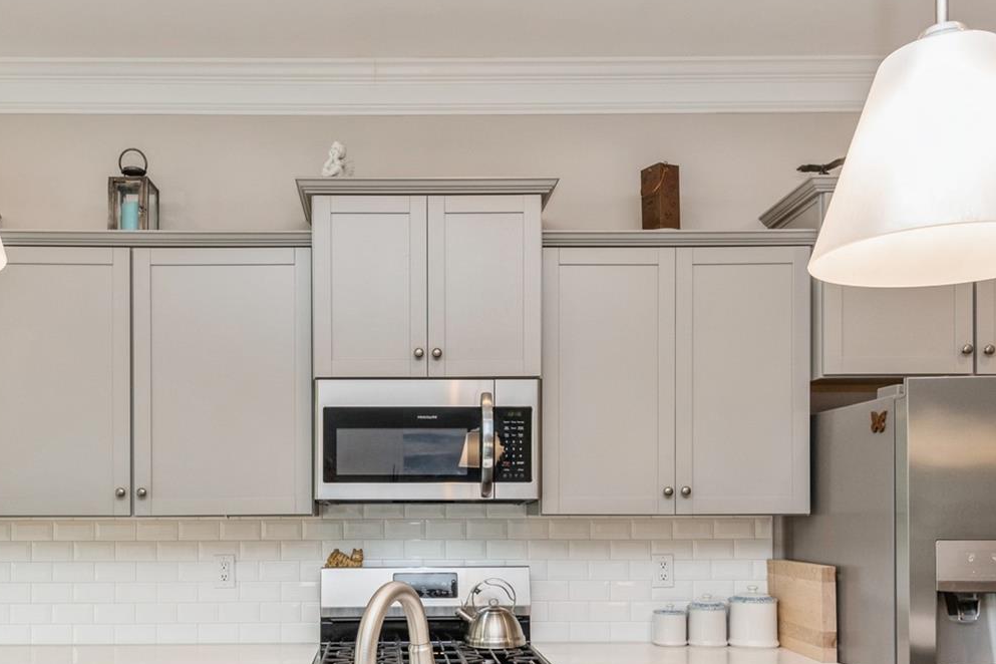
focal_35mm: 33
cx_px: 371
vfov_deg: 39.1
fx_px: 913
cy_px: 479
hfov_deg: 56.5
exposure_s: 1/20
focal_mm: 16
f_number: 8
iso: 200
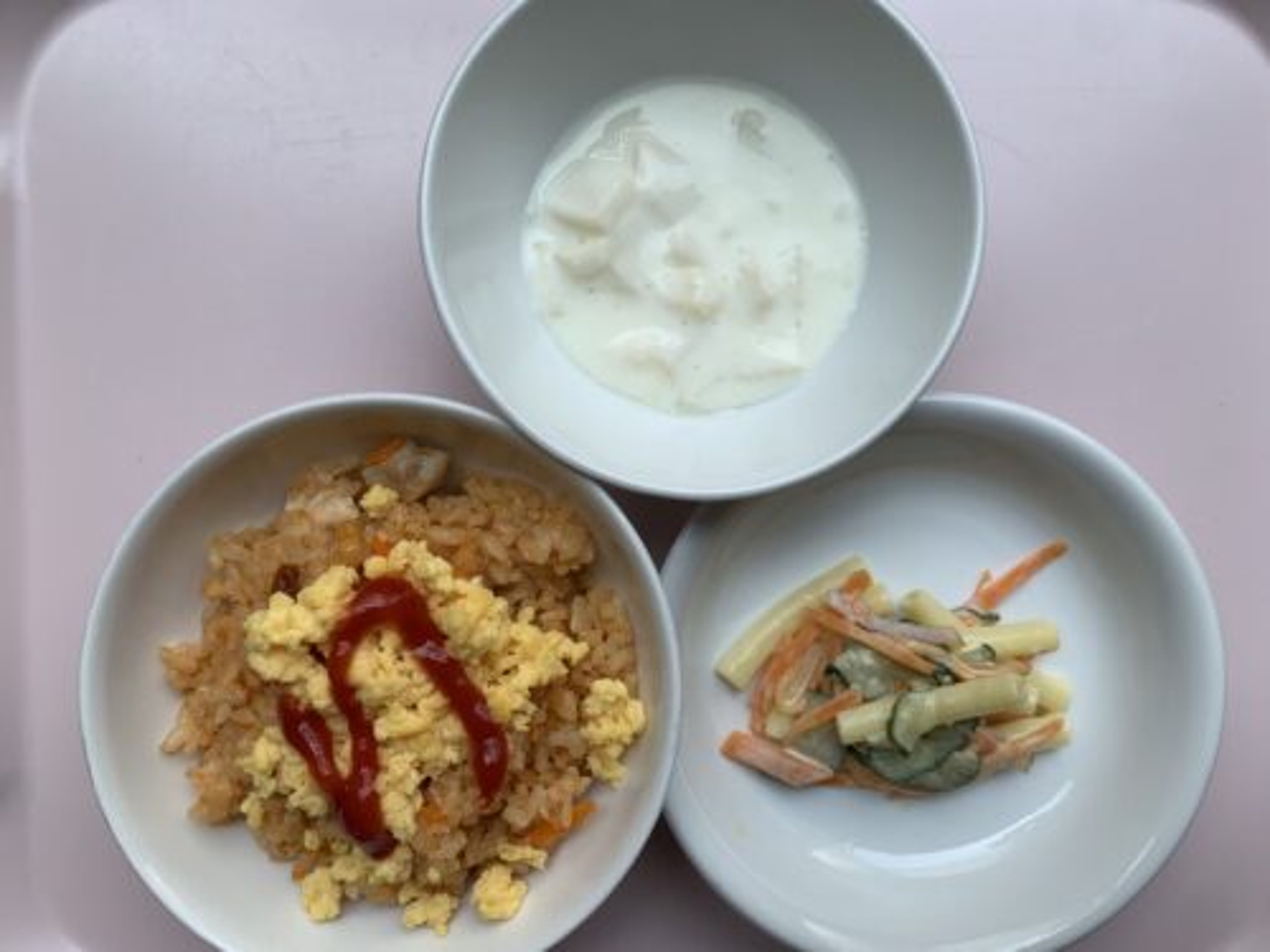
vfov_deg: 53.1
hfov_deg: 67.3
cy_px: 476
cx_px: 635
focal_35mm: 26
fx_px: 954
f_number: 1.8
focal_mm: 4.25
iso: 25
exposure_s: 1/407
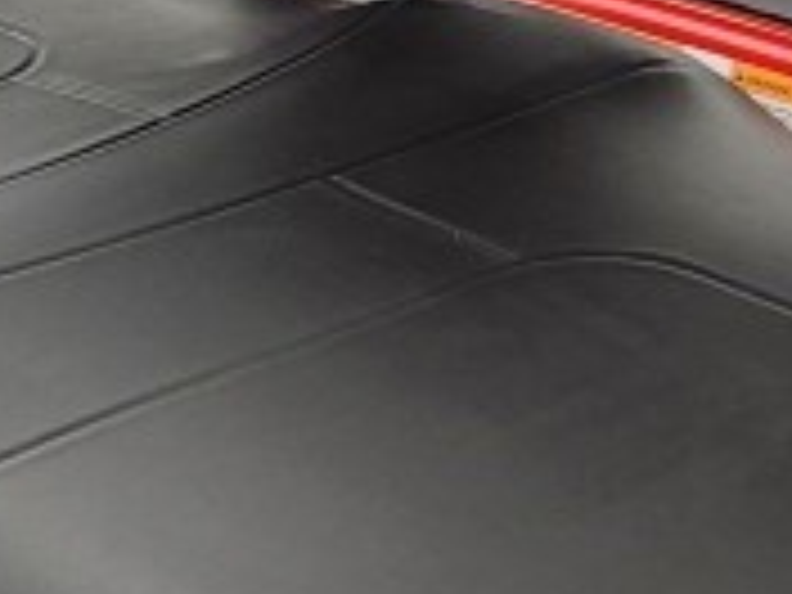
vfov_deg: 11.1
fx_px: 3066
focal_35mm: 134
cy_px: 261
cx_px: 513
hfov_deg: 14.7
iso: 500
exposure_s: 1/120
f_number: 1.8
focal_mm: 5.4
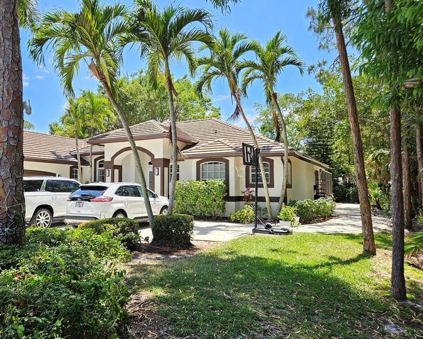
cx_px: 169
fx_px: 338
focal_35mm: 27
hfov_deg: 63.5
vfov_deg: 53.2
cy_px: 163
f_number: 1.8
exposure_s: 1/410
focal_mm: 5.4
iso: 25
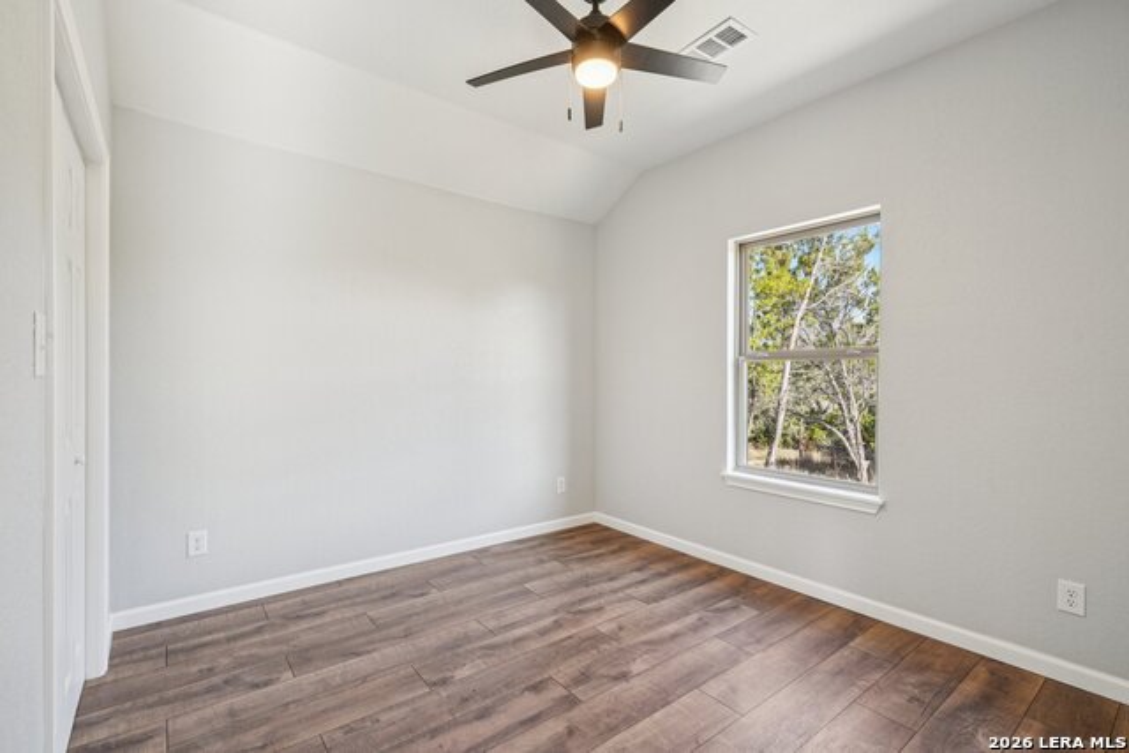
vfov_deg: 73.8
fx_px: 502
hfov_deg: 96.7
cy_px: 376
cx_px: 564
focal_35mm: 16
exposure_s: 1/30
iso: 400
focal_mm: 16
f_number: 8
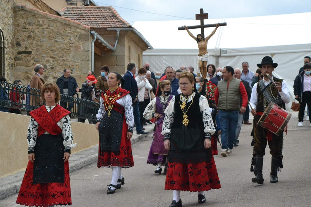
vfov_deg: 13.0
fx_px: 907
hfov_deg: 19.5
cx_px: 156
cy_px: 104
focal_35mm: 105
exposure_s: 1/2500
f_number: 13
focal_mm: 70
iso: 3200
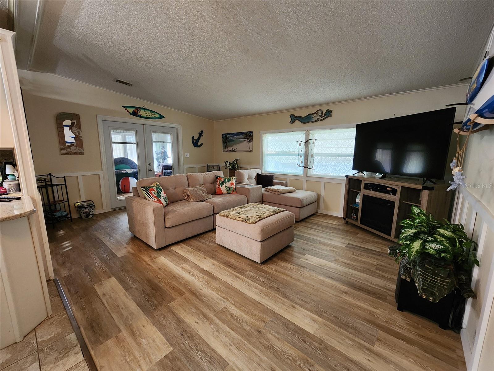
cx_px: 247
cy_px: 186
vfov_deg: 89.9
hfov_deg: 106.2
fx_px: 186
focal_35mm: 13
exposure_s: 1/30
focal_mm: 2.2
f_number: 2.2
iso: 400
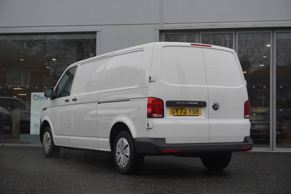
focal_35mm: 60
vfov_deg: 22.6
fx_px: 485
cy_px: 97
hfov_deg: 33.4
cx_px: 146
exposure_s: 1/160
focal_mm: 40
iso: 160
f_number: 5.6
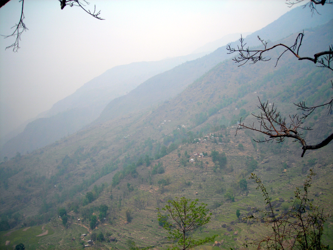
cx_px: 166
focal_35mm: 38
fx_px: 366
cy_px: 125
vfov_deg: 37.7
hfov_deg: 49.0
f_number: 6.4
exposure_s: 1/134
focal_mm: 6.3
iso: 50
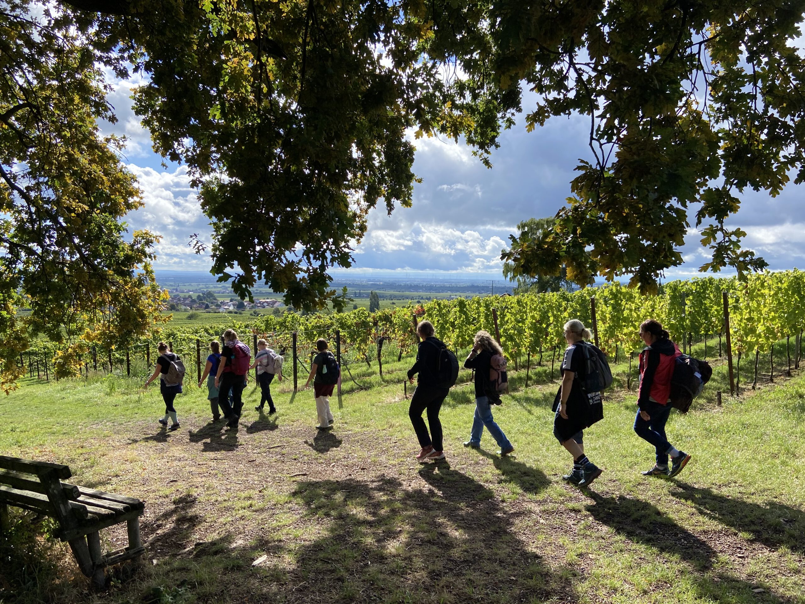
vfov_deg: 53.1
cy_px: 302
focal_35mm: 26
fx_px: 605
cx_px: 402
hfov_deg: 67.3
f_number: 1.8
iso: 32
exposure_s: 1/1779
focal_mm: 4.25
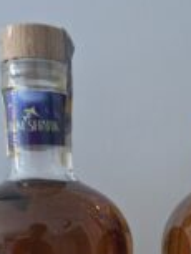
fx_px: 441
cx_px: 163
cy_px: 286
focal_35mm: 60
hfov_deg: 23.9
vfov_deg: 28.9
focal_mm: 6.3
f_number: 1.7
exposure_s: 1/33
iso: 1600
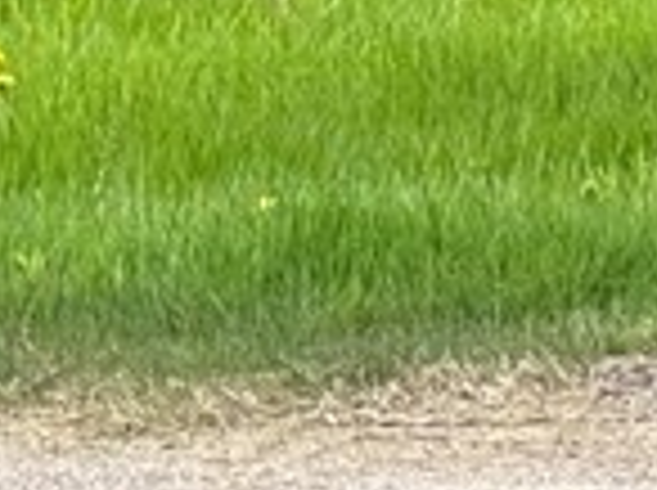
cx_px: 2214
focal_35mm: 337
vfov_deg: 4.3
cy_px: -944
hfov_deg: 5.4
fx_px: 6386
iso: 100
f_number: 1.78
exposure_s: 1/3226
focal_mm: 6.76
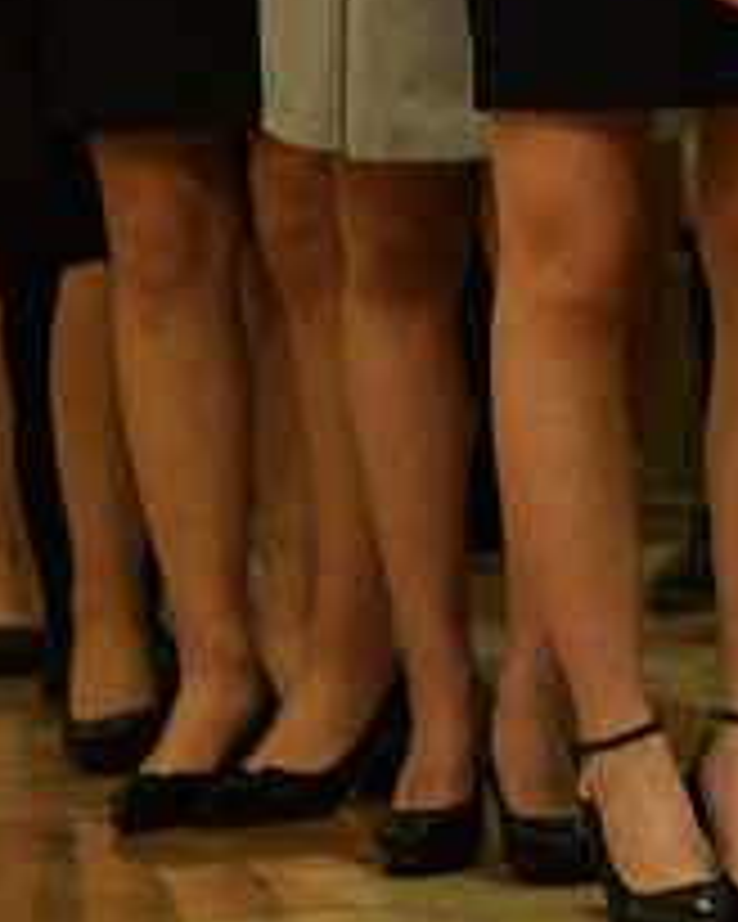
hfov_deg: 5.4
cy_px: -434
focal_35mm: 274
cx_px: 2084
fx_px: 7481
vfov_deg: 7.0
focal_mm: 50
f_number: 1.8
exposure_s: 1/125
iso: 1000
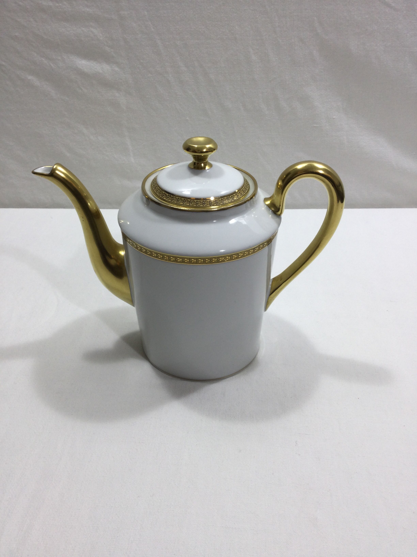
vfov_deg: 58.4
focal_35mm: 31
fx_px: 498
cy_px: 278
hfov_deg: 45.4
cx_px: 208
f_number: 2.4
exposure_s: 1/50
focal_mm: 3.3
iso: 25
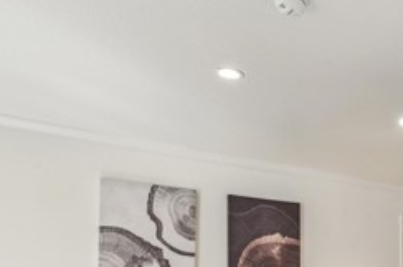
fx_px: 475
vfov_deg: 28.6
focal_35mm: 43
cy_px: 293
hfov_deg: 37.7
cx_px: 451
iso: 100
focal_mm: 16.2
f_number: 13
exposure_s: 1/2
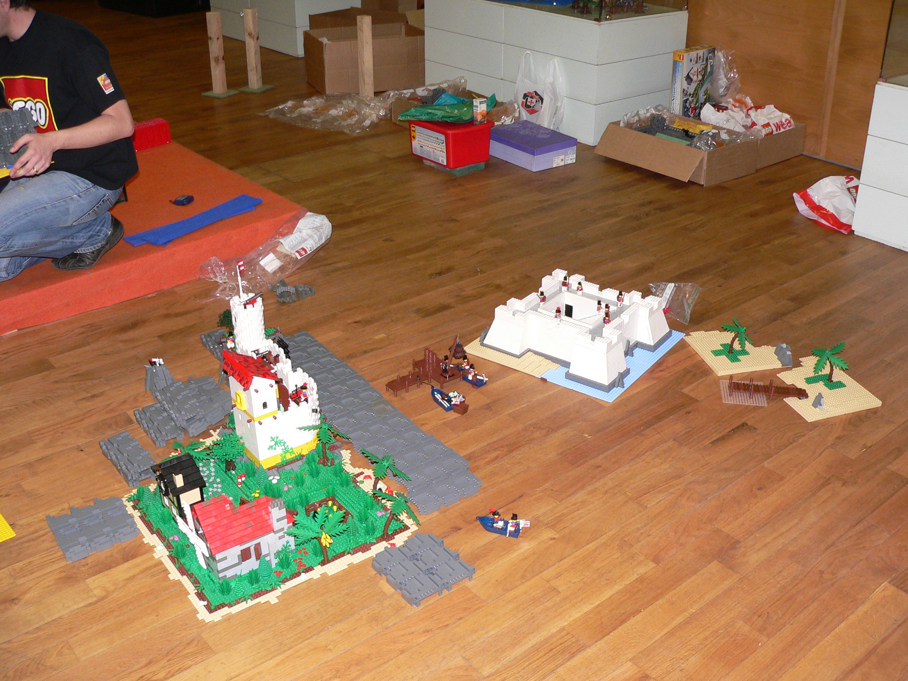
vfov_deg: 39.7
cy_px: 340
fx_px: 944
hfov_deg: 51.4
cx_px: 454
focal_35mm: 36
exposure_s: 1/60
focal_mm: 6
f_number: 2.8
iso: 150
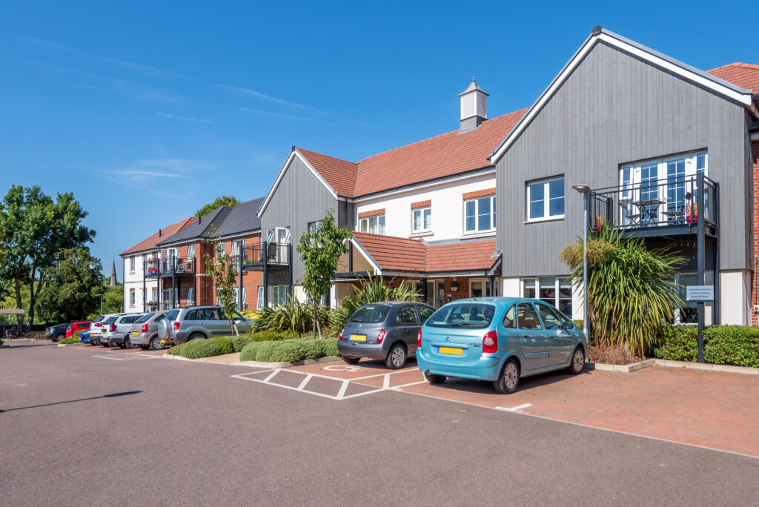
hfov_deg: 76.1
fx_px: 485
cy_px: 254
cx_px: 380
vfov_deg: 55.2
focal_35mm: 23
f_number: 9
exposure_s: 1/500
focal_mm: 23
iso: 250
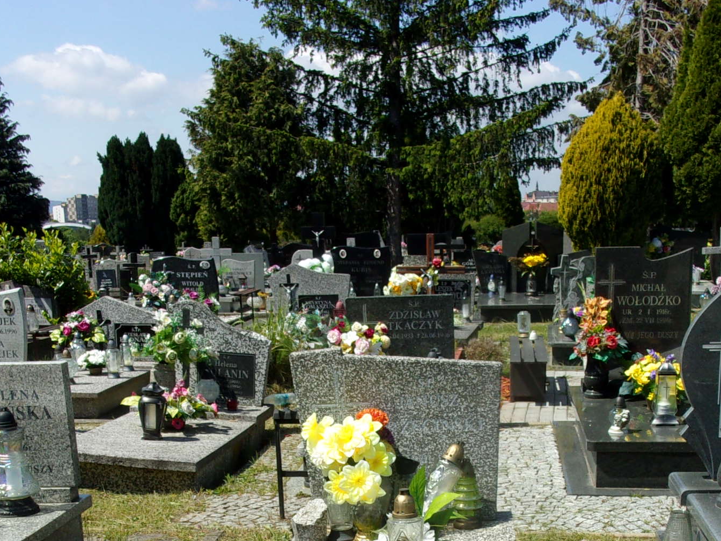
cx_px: 404
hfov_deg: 35.5
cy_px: 521
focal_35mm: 54
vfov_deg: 25.9
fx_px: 1125
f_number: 10.8
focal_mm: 5.1
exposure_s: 1/100
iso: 80
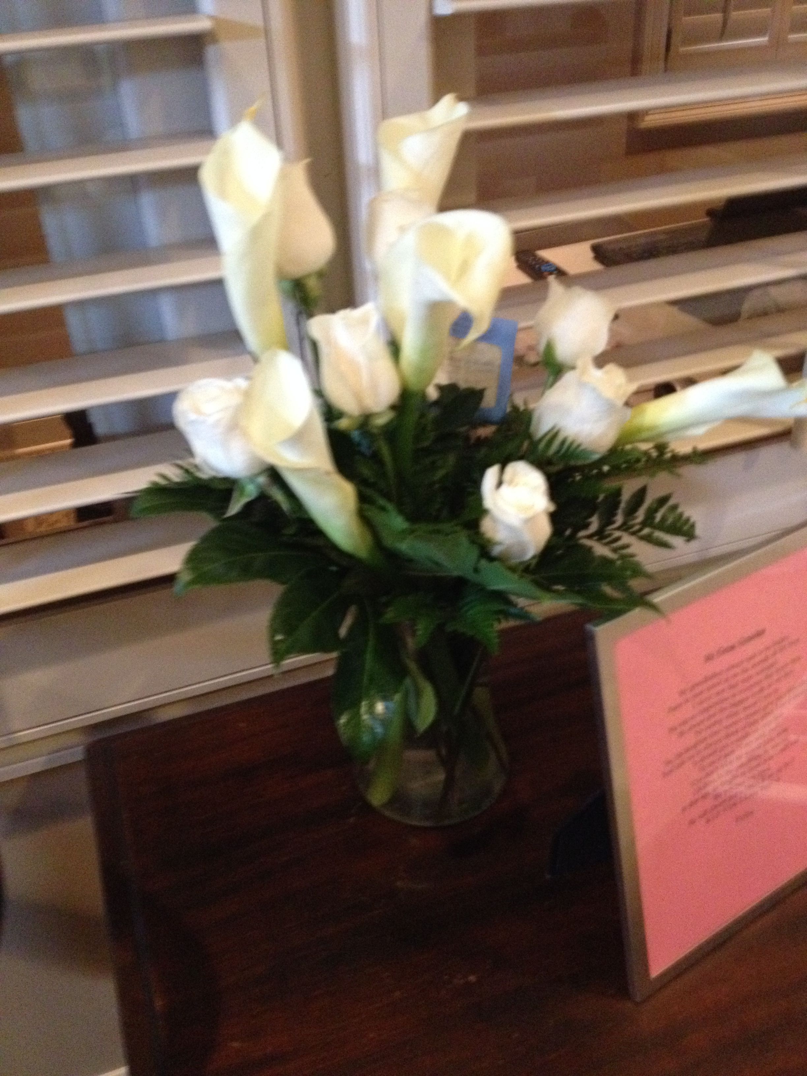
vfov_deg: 52.6
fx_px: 1088
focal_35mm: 35
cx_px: 404
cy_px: 538
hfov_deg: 40.7
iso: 500
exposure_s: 1/15
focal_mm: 4.28
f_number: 2.4
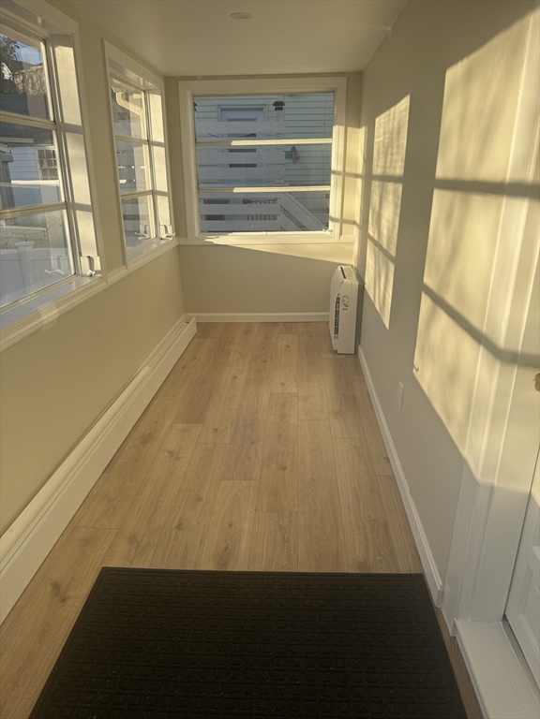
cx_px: 270
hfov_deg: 56.8
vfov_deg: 71.6
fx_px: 499
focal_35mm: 24
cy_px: 360
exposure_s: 1/1678
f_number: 1.78
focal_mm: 6.76
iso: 80
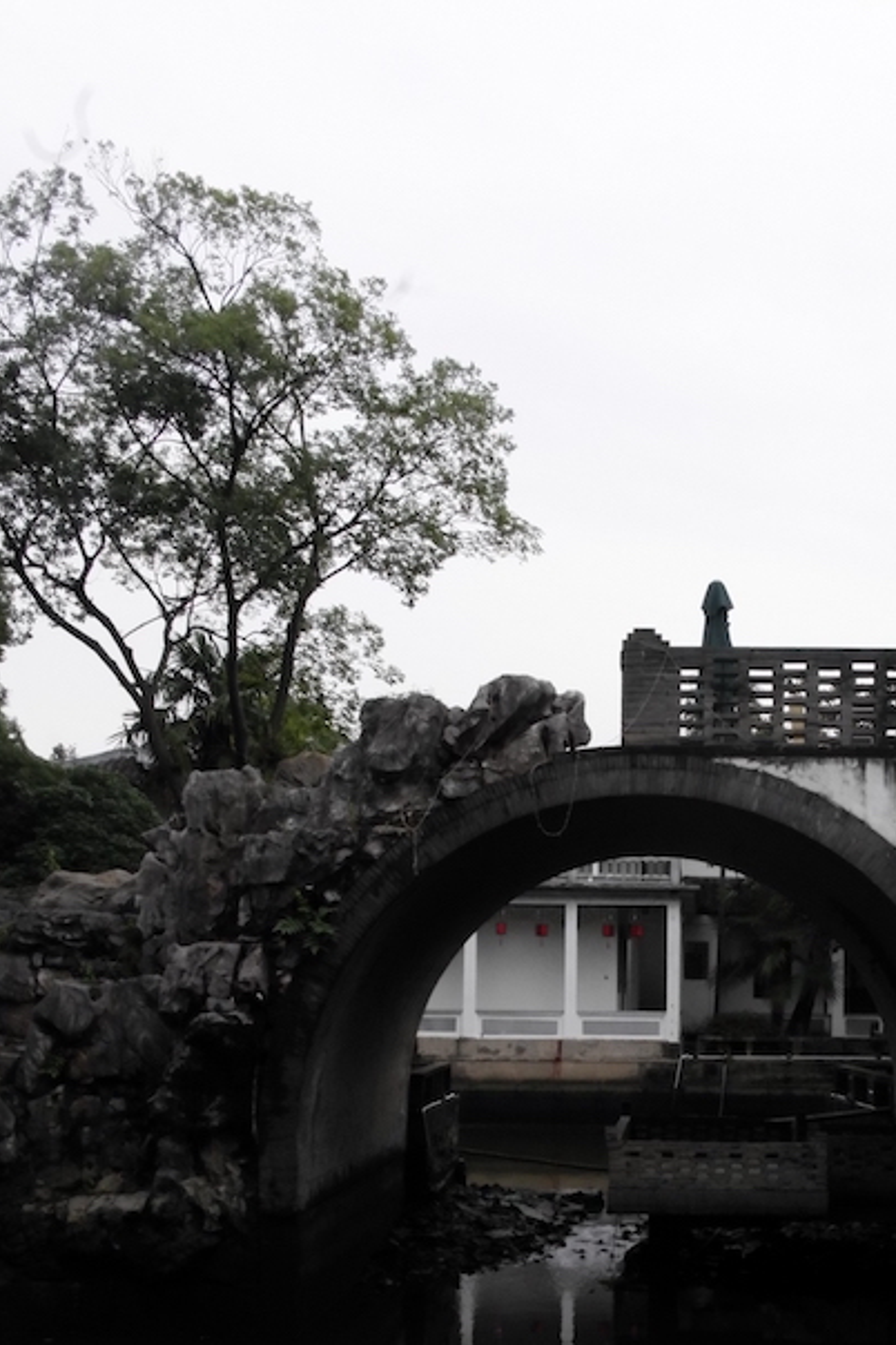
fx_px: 1755
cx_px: 617
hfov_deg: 28.4
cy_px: 1030
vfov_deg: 40.6
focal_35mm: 47
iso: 2000
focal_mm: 18
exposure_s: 1/320
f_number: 16
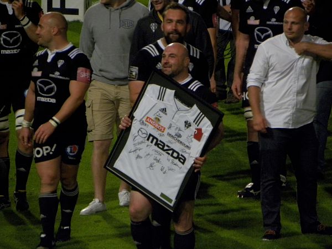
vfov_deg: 3.1
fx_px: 4613
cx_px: 166
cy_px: 124
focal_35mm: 481
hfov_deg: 4.1
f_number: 5
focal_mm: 85.6
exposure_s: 1/83.8
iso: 400
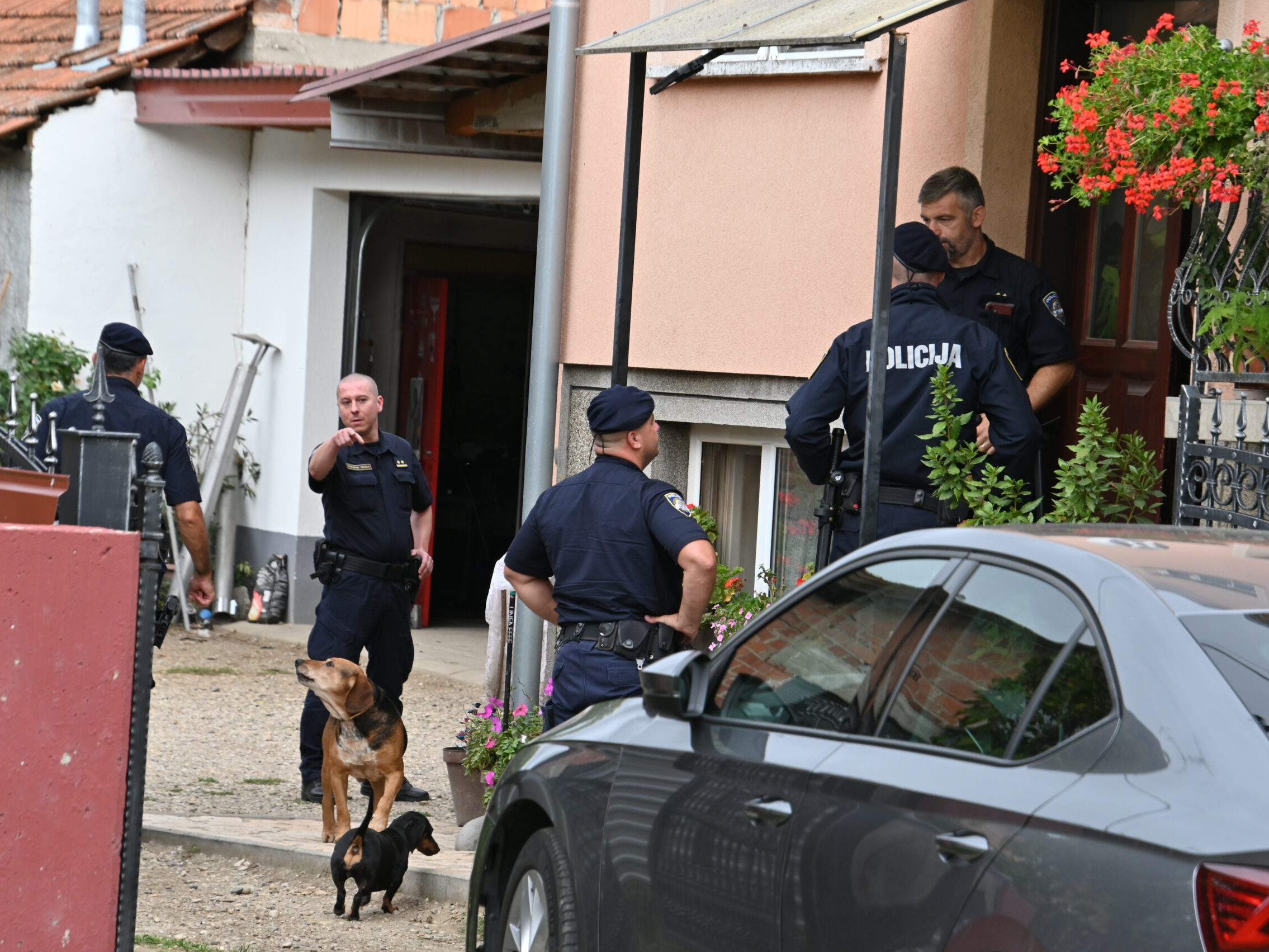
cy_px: 476
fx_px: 8049
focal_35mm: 220
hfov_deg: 9.0
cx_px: 587
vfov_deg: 6.8
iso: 320
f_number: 6.3
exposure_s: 1/200
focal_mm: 135
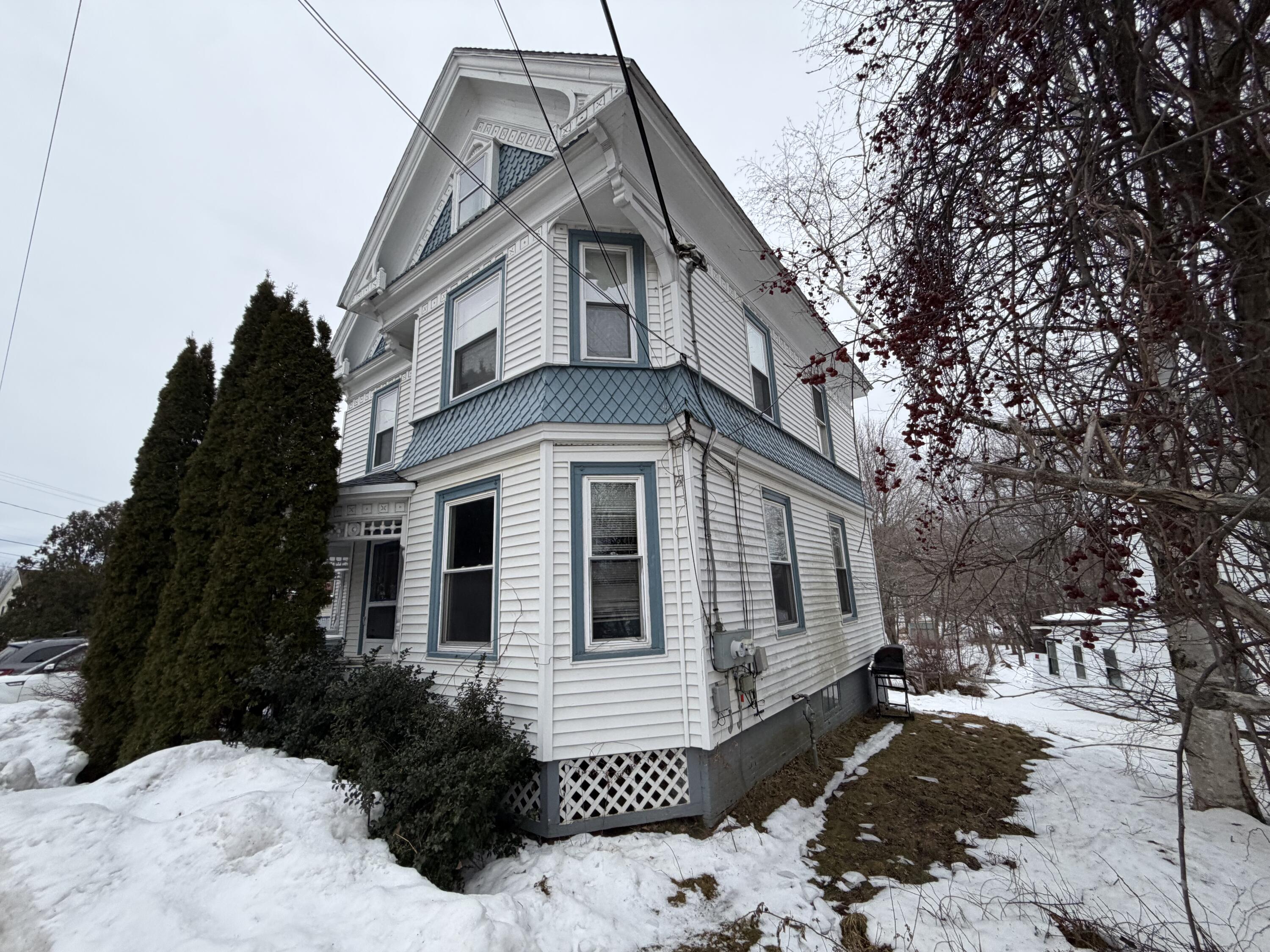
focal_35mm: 14
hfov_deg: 102.1
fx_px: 514
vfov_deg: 85.7
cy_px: 476
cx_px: 635
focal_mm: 2.22
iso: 160
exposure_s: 1/121
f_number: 2.2
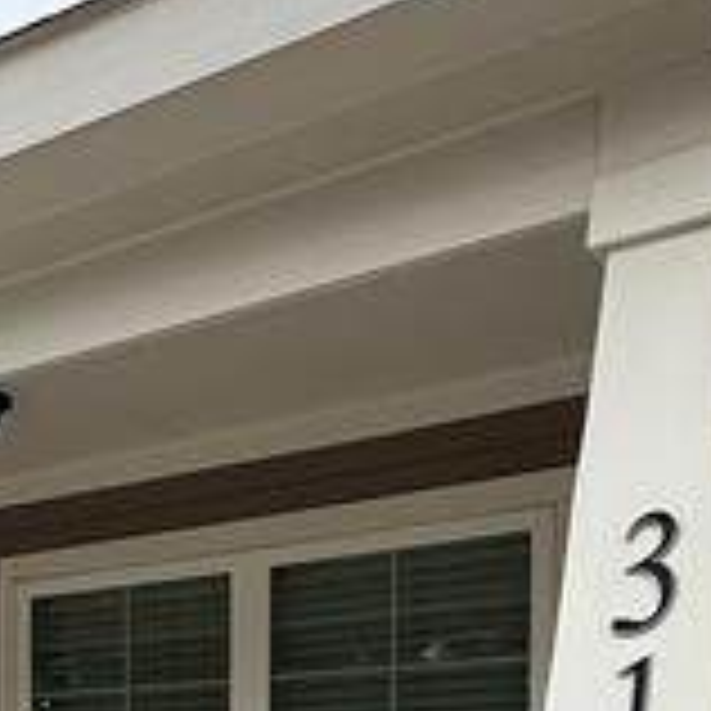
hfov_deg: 26.9
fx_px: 1394
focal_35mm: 60
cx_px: -18
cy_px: 914
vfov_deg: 25.0
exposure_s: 1/564
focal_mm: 2.22
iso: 50
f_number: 2.2
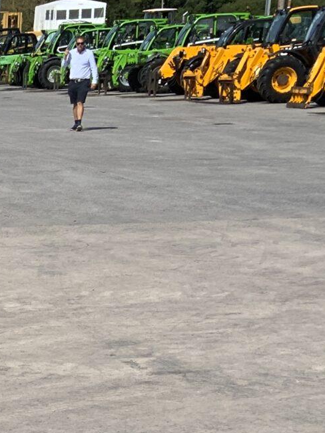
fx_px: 1428
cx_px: -306
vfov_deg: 16.2
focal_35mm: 114
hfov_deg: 11.7
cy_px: 589
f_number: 1.8
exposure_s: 1/2801
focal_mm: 3
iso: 20
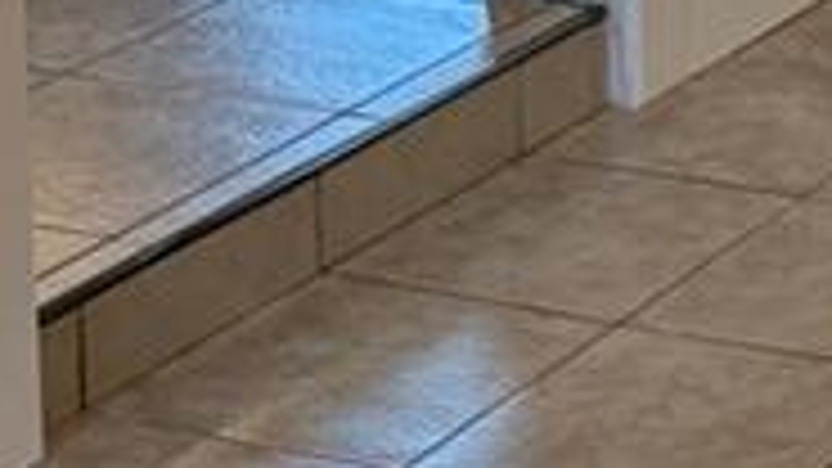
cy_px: -778
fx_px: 3750
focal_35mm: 170
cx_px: 1691
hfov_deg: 11.4
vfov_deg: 6.7
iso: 250
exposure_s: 1/120
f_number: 1.78
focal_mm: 6.76
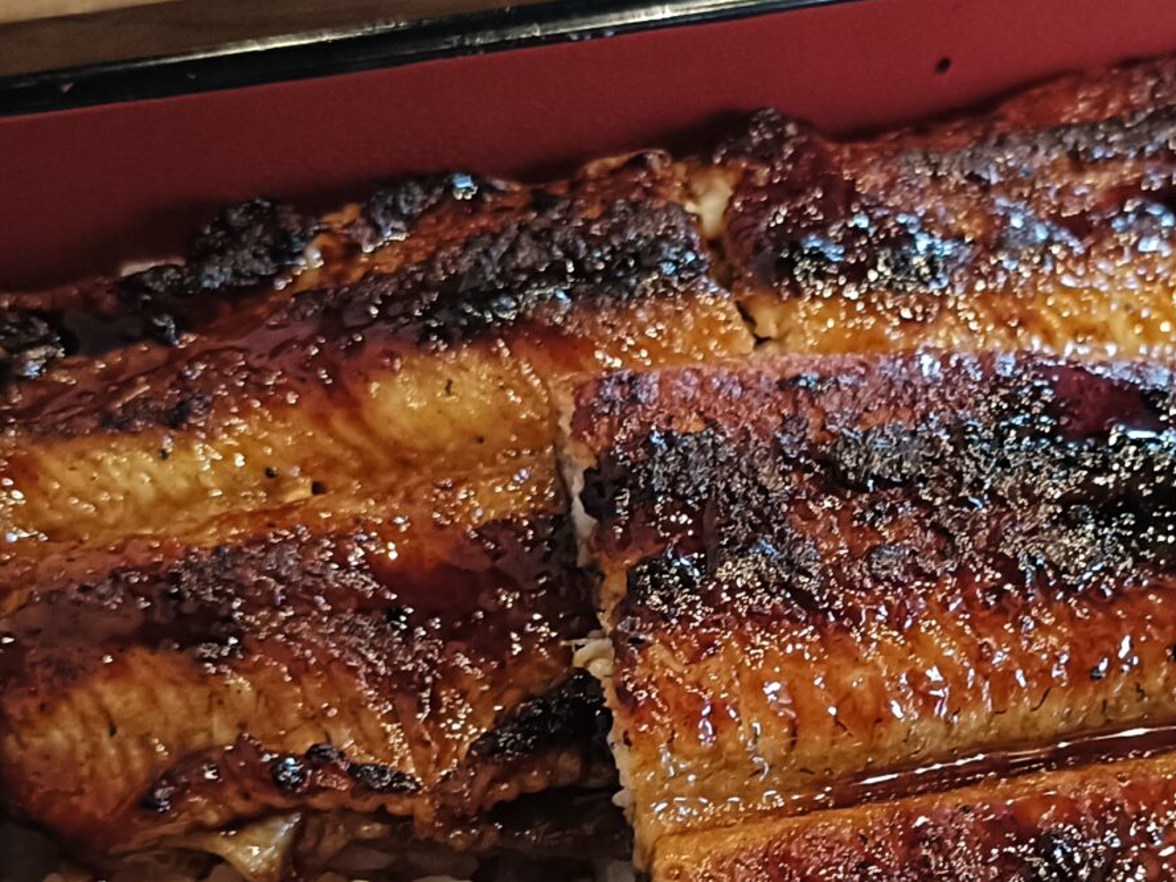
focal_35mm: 72
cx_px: 843
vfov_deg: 20.3
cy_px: 666
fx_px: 2446
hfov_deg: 26.8
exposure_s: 1/30
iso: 1000
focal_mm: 4.7
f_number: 1.7
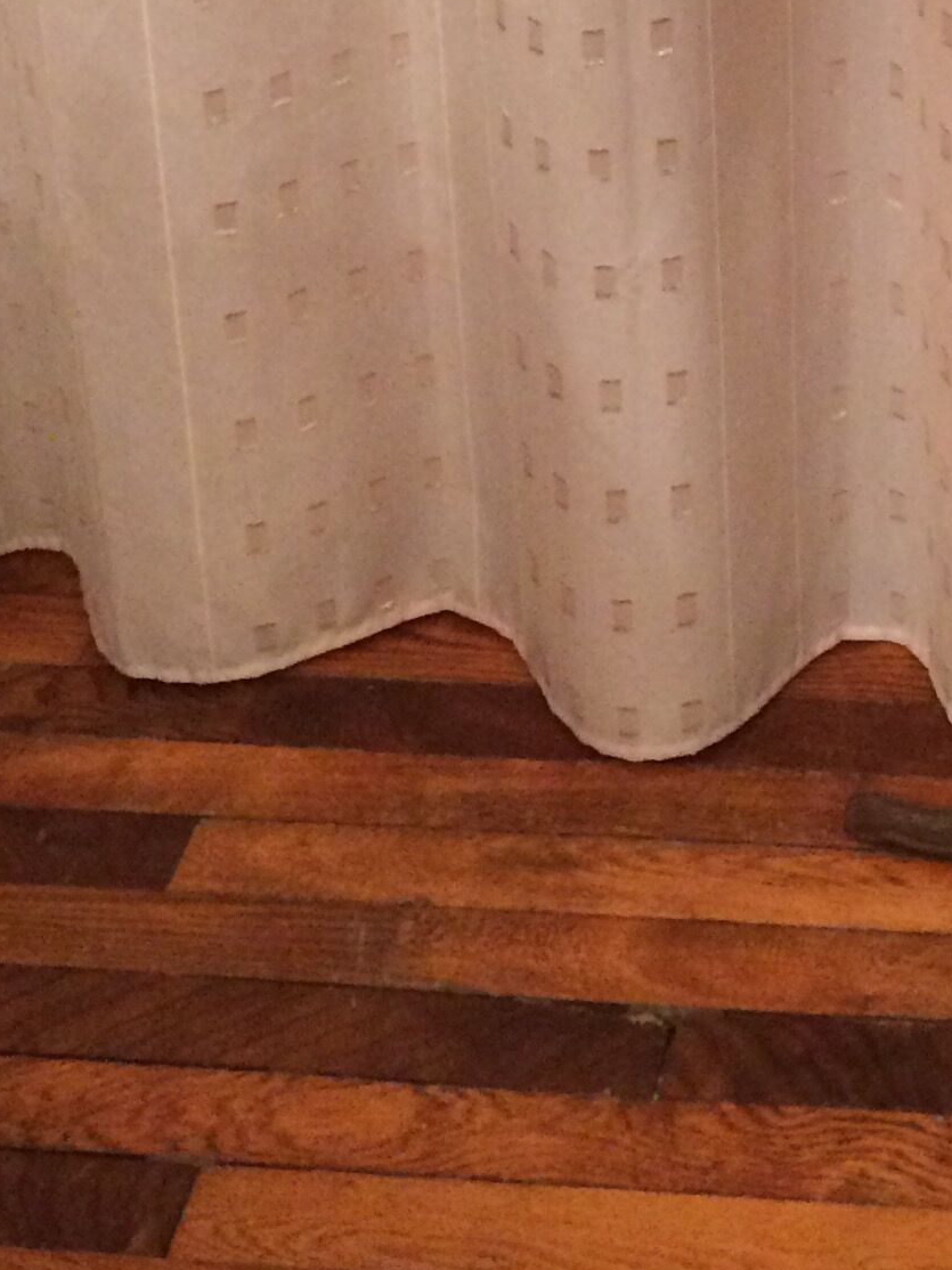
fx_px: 3118
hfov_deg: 16.8
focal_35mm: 85
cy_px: -431
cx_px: 1074
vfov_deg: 20.7
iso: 250
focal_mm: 4.15
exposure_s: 1/20
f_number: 2.2
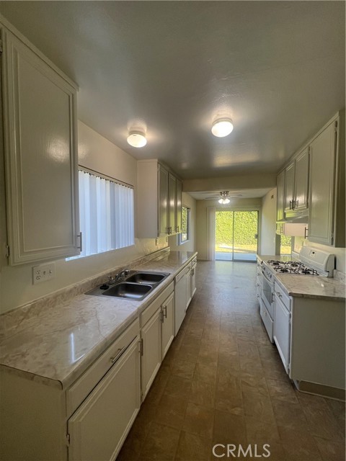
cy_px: 230
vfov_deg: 106.2
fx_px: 173
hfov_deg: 89.9
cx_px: 173
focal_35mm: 13
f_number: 1.8
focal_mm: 1.57
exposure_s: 1/120
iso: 100
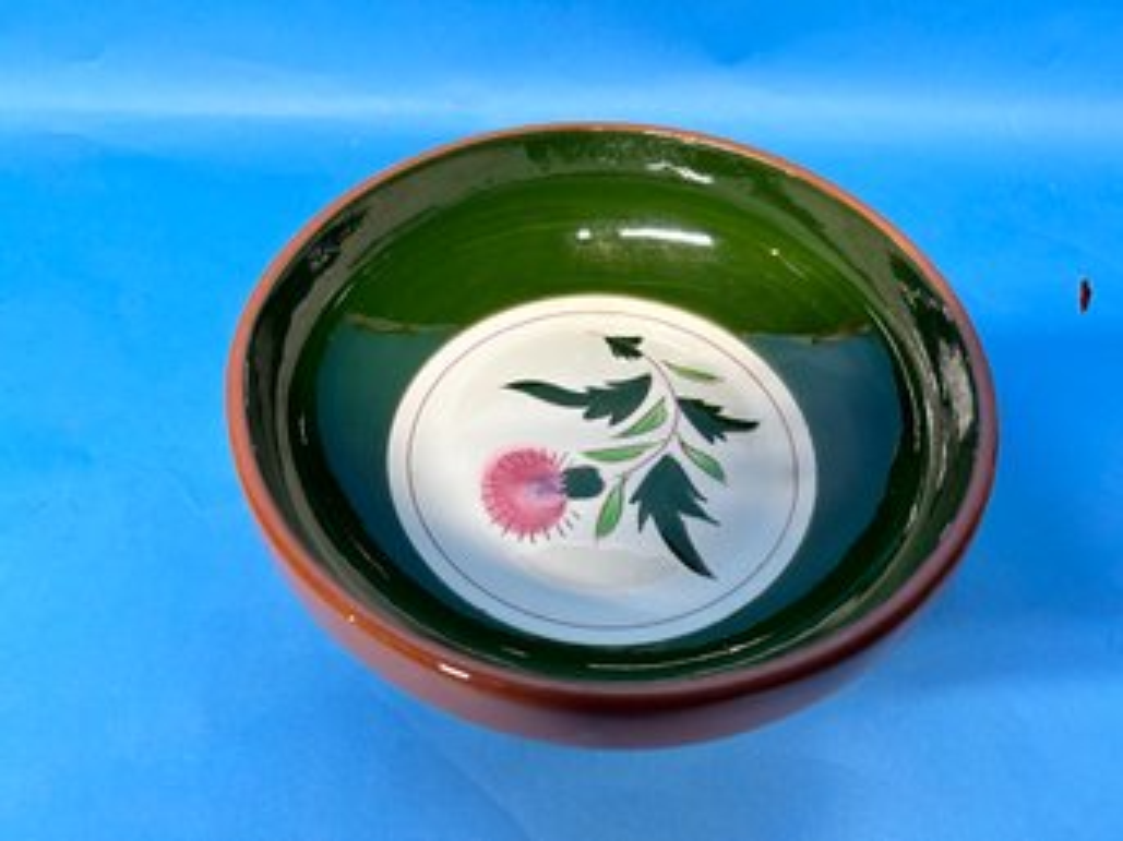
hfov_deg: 67.3
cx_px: 562
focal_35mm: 26
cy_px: 420
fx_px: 843
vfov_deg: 53.0
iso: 125
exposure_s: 1/60
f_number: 1.5
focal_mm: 5.7
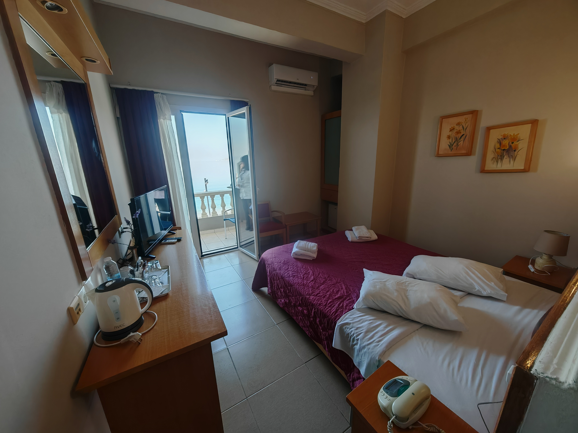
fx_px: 217
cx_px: 289
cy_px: 216
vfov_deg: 89.9
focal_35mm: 13
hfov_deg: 106.2
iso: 80
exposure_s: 1/50
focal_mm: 1.82
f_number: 2
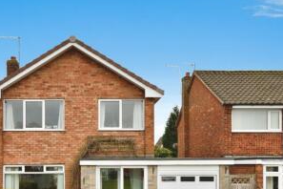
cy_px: 142
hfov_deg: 56.9
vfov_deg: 40.0
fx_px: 252
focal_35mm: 32
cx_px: 85
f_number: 6.3
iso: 500
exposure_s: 1/200
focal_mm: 20
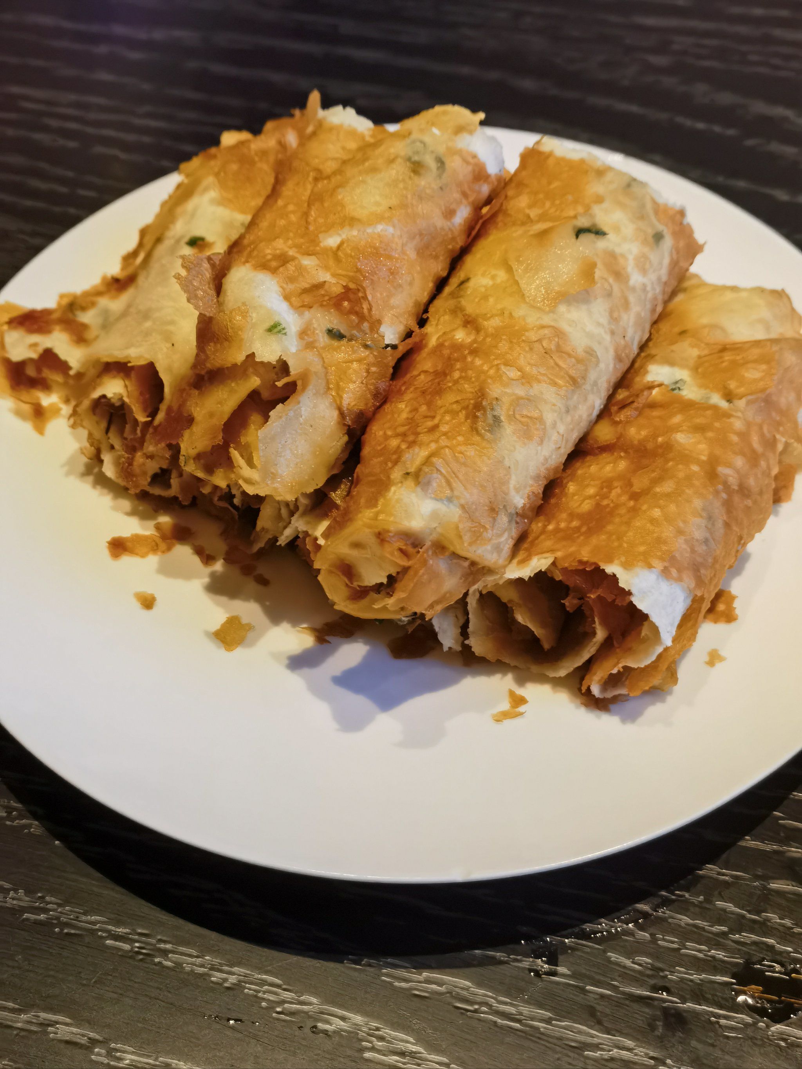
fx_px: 1699
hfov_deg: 26.6
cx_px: 401
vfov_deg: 34.9
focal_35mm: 55
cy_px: 534
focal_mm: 6.67
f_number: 1.9
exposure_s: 1/49.8
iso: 160
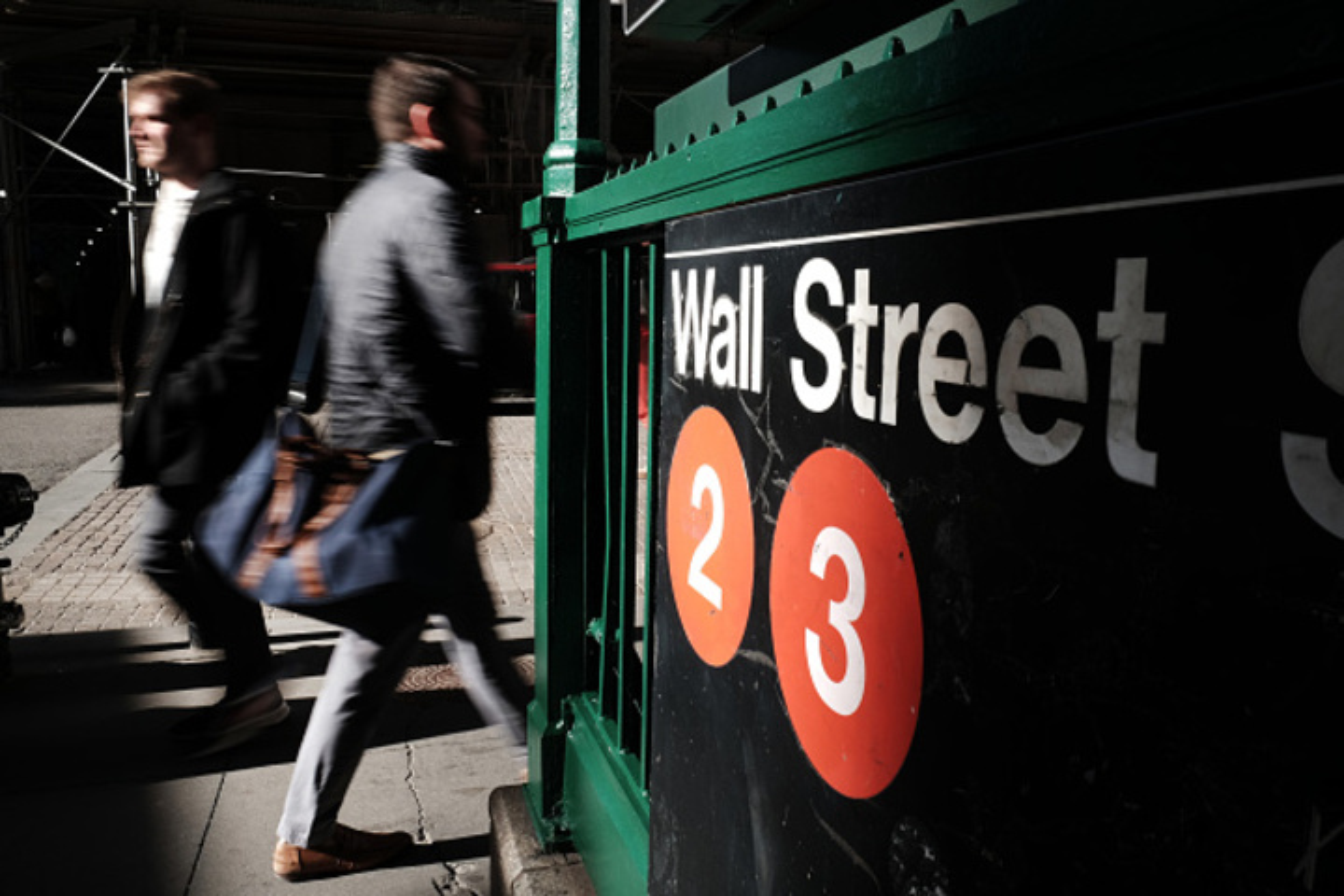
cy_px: 448
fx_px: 1045
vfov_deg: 46.4
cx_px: 672
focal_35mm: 28
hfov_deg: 65.5
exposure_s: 1/30
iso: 100
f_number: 13
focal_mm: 18.8
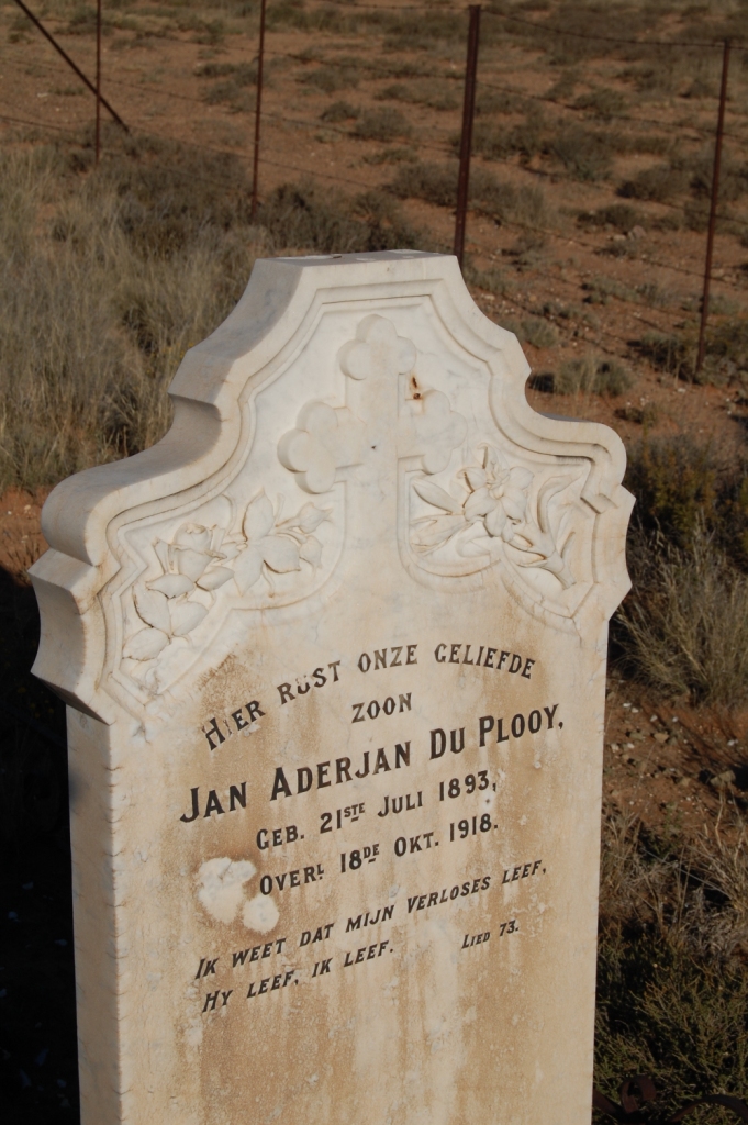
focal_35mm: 63
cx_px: 374
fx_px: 1967
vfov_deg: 31.9
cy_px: 562
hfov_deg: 21.5
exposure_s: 1/640
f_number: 13
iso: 200
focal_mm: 42
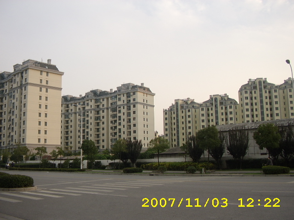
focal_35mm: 30
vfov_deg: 46.8
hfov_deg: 60.0
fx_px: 255
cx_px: 147
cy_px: 110
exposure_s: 1/324
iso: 71
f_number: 2.9
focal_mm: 5.8
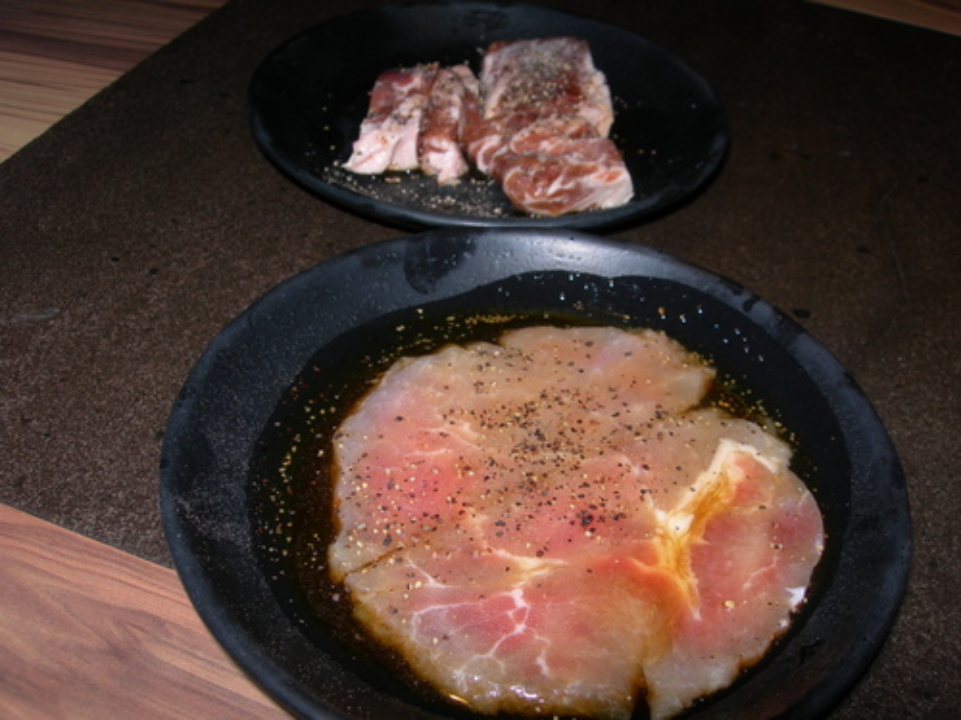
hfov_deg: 49.0
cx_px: 480
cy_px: 360
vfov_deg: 37.7
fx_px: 1055
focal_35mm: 38
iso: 50
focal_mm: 7.8
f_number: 4.8
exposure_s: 1/60.1
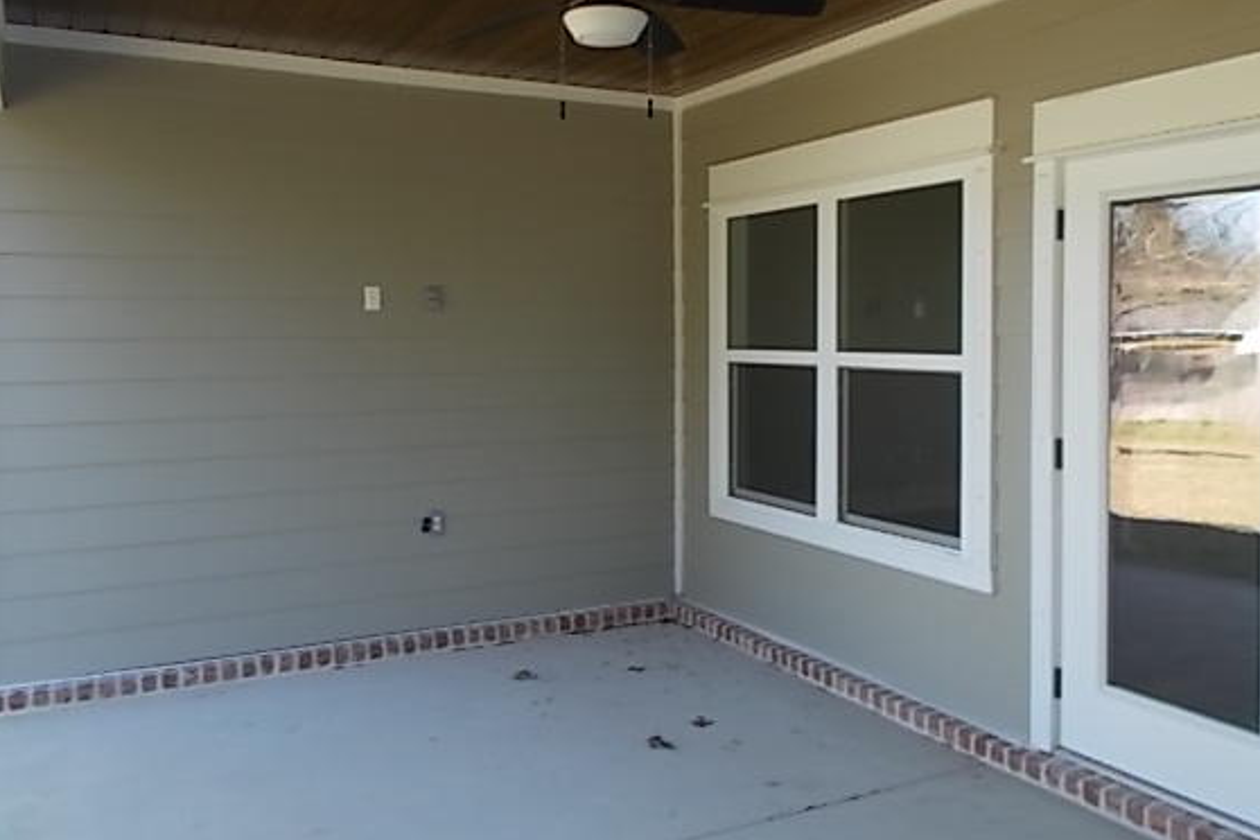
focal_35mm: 31
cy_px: 336
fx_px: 1085
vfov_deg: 42.1
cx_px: 646
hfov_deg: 60.3
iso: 80
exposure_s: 1/60
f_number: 3.2
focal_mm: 4.6
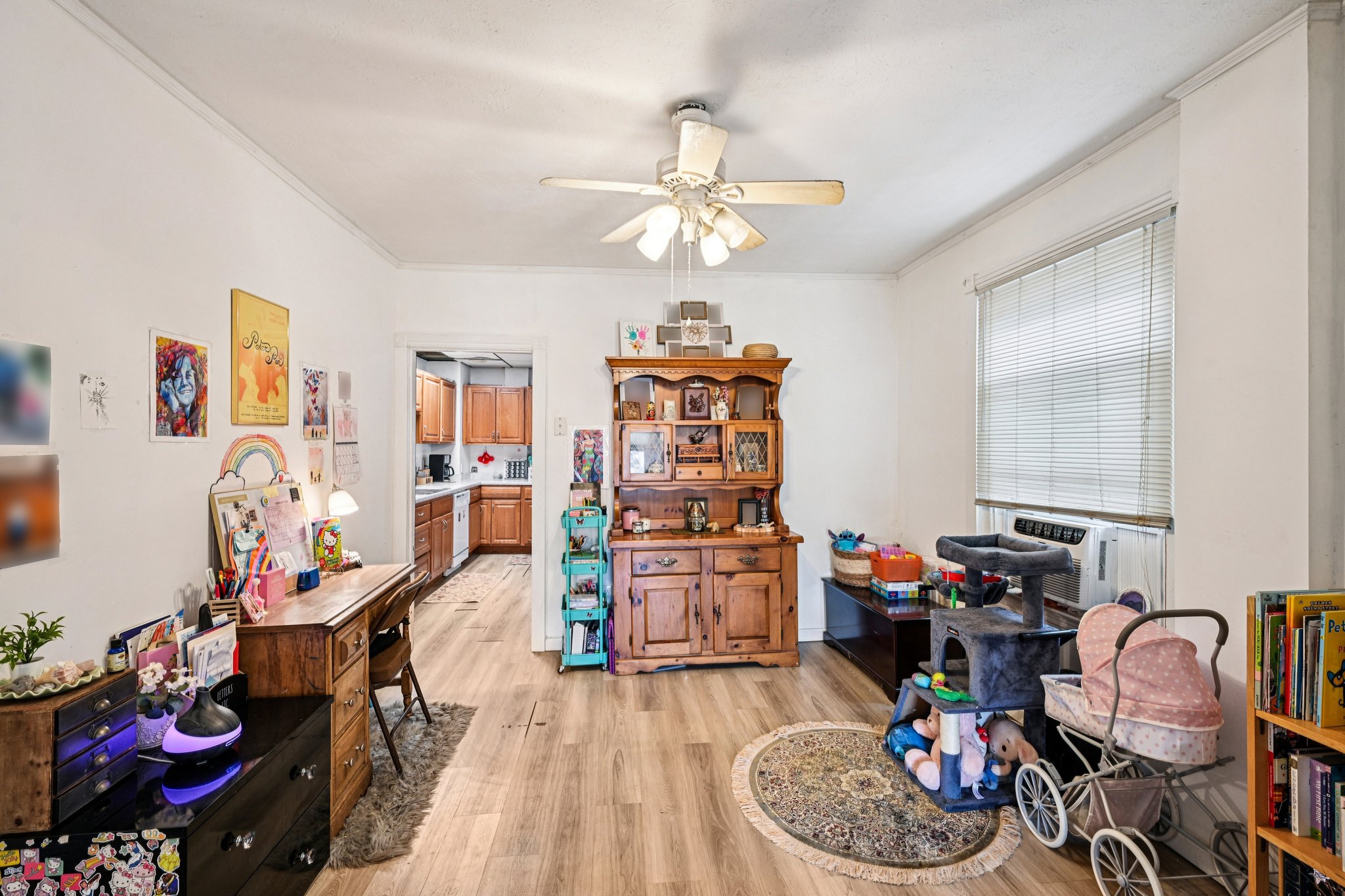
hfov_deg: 96.7
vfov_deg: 73.7
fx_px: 598
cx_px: 672
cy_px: 448
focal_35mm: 16
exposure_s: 1/5
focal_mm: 16
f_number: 8
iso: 400
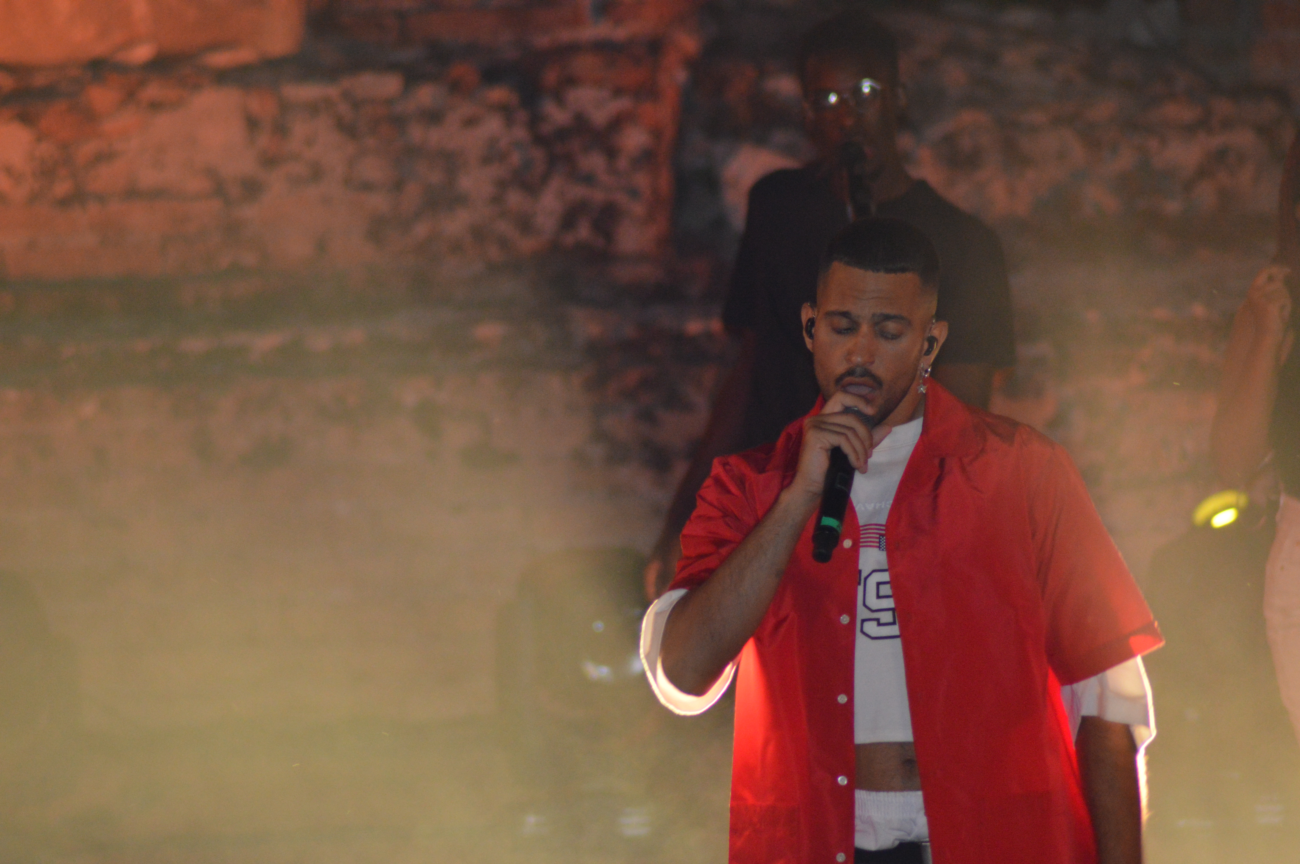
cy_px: 432
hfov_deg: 4.9
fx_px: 15153
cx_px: 650
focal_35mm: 420
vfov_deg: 3.3
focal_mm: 280
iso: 1600
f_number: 5.3
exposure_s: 1/100
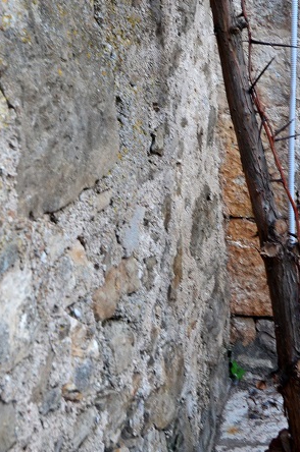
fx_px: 805
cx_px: 205
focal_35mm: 64
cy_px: 130
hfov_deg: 21.0
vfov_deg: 31.0
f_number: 5.6
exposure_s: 1/30
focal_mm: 19
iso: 720
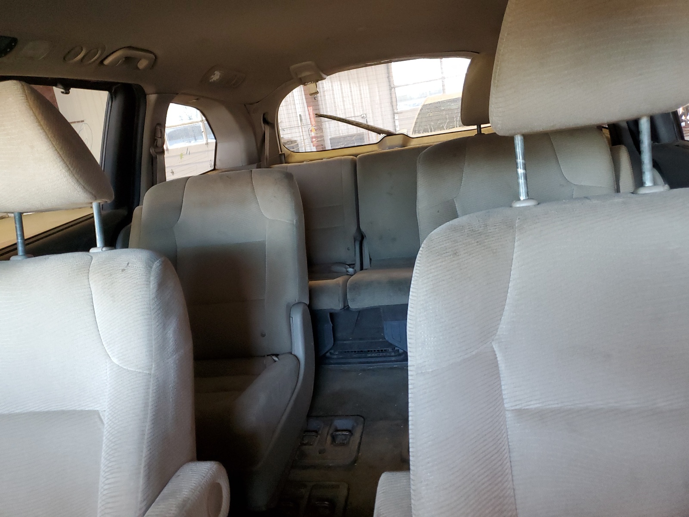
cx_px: 344
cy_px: 258
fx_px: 518
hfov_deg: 67.3
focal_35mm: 26
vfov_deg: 53.1
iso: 310
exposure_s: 1/40
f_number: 1.5
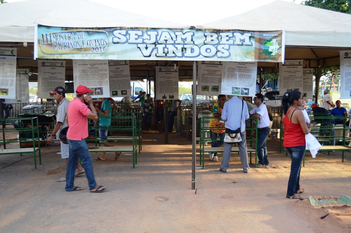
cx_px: 176
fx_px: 321
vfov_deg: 39.9
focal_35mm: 33
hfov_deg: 57.3
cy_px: 116
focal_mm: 22
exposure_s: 1/100
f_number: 4
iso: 250
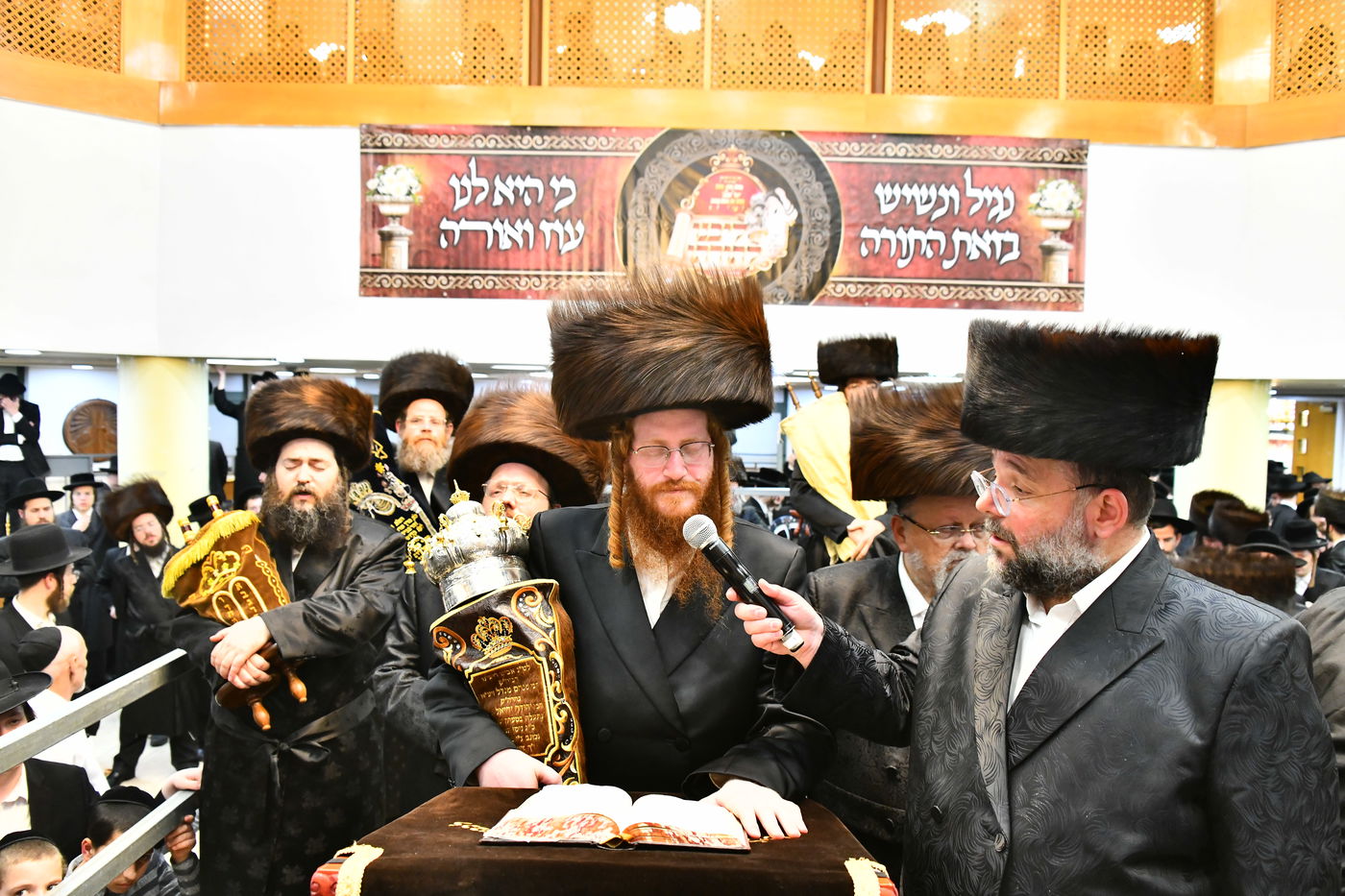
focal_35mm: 28
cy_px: 448
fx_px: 1046
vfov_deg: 46.4
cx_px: 672
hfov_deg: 65.5
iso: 3200
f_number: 5
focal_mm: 28
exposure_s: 1/80
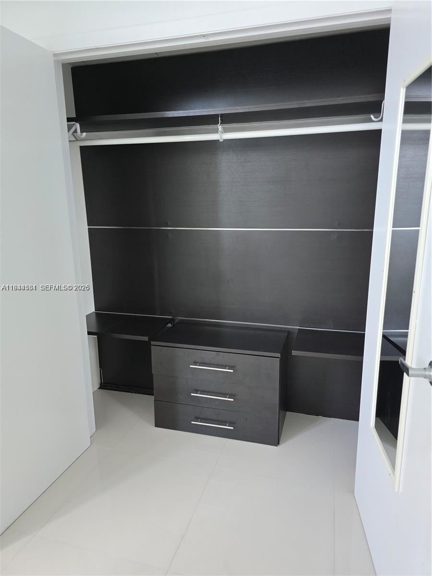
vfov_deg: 73.9
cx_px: 216
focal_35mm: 23
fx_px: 383
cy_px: 288
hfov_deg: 58.9
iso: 400
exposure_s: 1/120
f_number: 1.7
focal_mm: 6.3
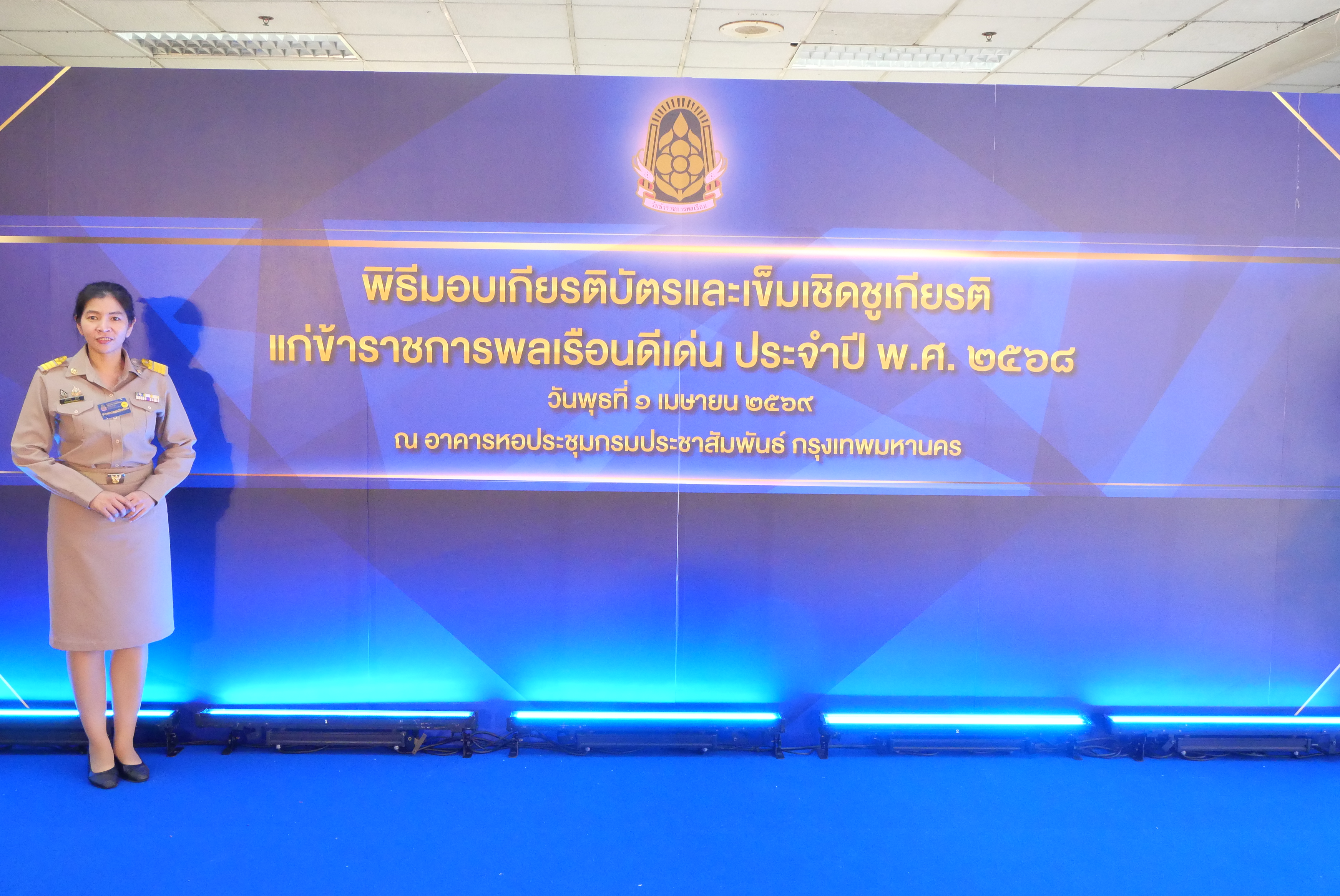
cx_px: 658
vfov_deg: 40.0
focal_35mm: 33
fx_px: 1229
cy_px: 470
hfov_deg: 57.2
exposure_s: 1/80
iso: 3200
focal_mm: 15
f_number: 7.1
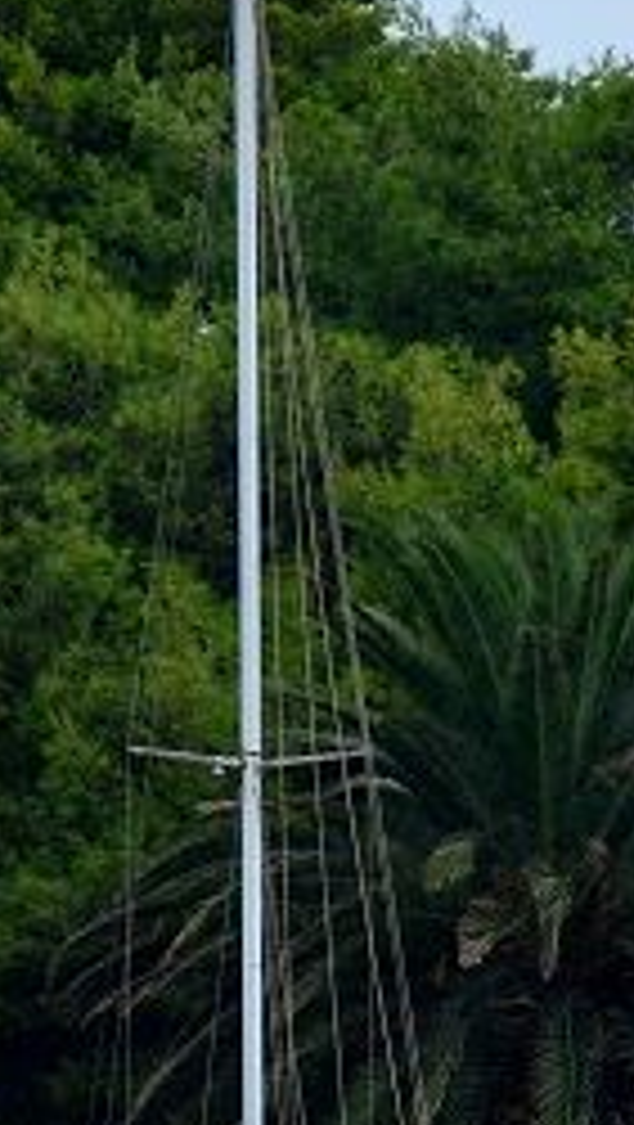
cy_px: 1204
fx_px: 19059
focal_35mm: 639
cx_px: 1090
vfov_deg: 3.4
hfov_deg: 1.9
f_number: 5
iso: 640
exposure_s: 1/1600
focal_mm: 102
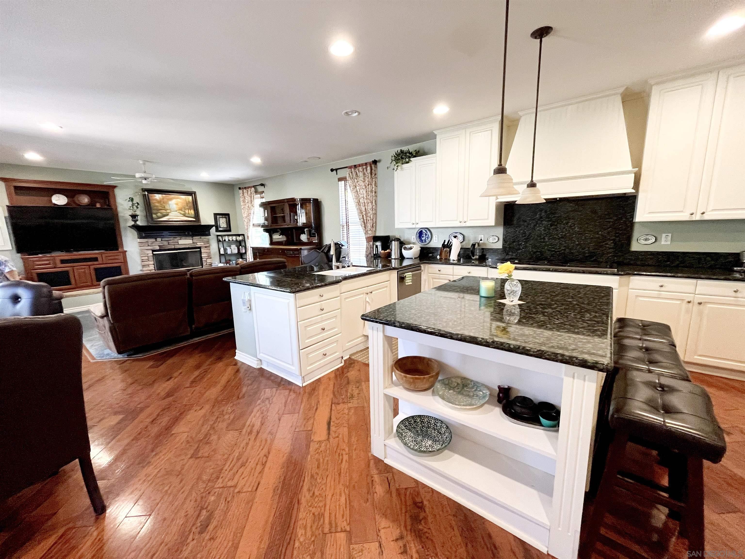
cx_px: 372
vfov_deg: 85.7
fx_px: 301
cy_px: 280
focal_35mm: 14
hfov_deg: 102.1
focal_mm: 1.54
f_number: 2.4
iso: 400
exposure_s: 1/60
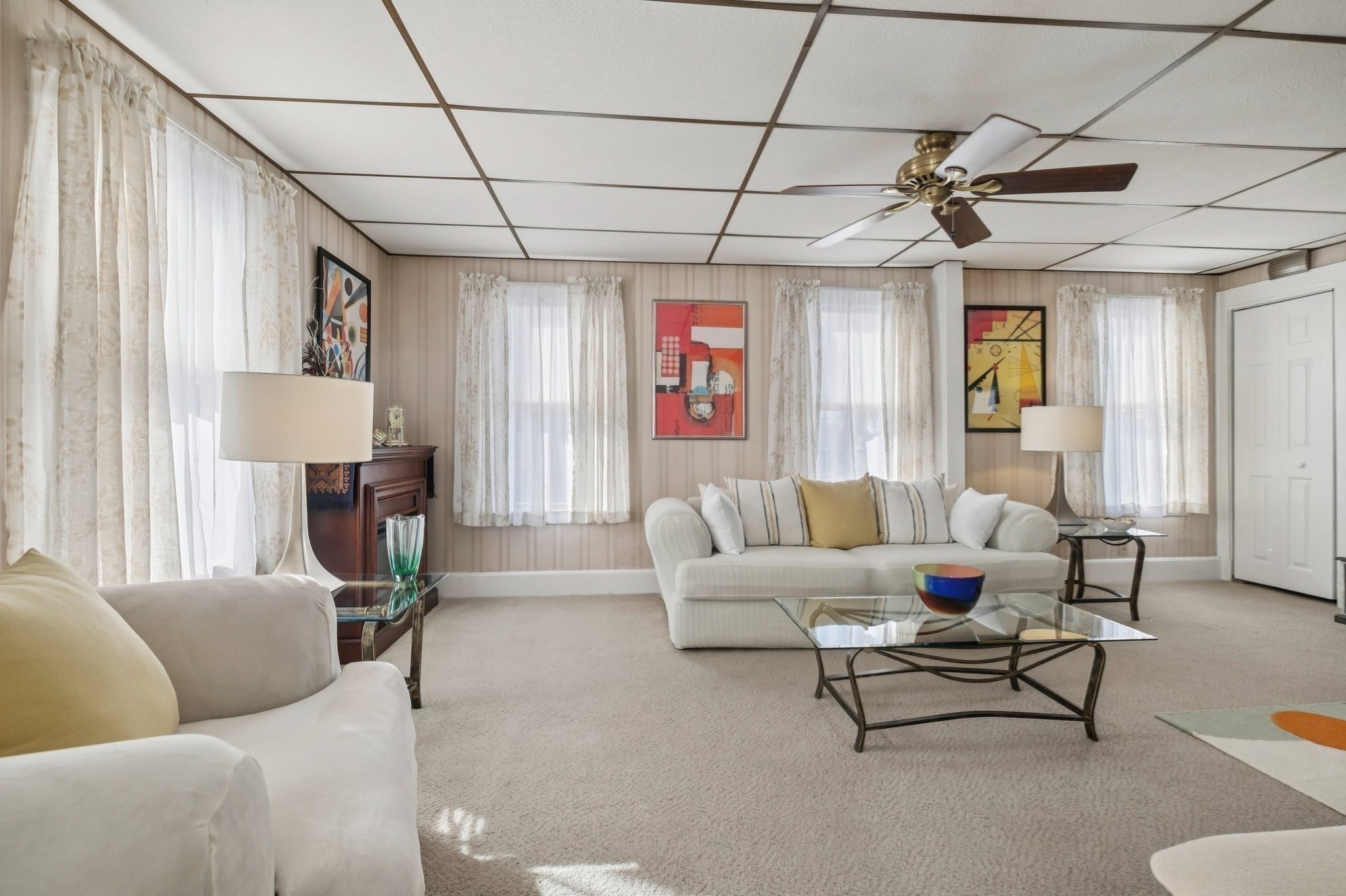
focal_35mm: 15
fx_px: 561
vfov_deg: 77.3
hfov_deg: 100.4
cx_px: 673
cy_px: 448
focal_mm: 10
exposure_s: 1/90
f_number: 5.6
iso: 320
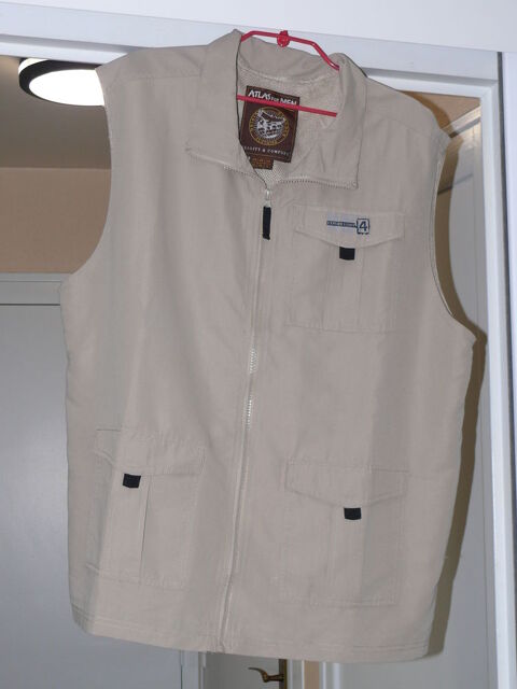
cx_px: 258
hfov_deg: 22.6
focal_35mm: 65
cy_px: 344
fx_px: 1294
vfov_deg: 29.8
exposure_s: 1/30
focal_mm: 11.5
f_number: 3.2
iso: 100
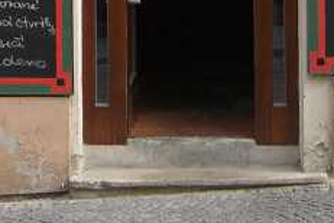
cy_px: -200
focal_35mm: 137
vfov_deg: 9.5
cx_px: 42
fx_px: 1271
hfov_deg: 14.8
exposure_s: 1/160
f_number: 3.1
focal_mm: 6.3
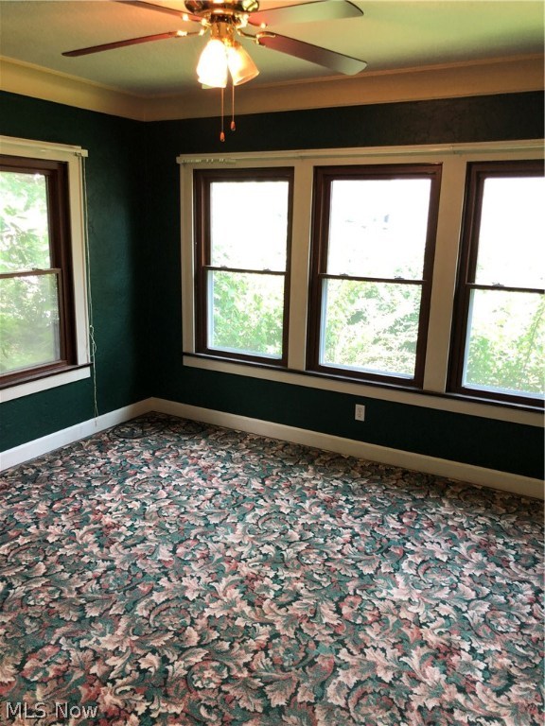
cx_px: 272
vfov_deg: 63.4
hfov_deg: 49.7
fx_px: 588
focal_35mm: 28
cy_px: 363
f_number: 1.8
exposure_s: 1/24
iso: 32
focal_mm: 4
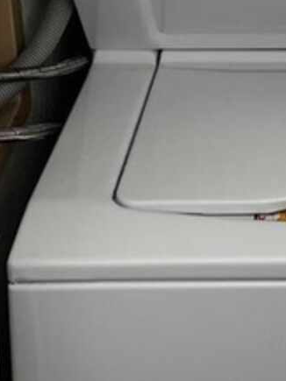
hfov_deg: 14.0
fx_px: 1124
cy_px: -270
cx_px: 348
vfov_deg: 16.6
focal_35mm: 102
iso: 100
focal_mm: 5.1
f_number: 1.6
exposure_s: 1/121
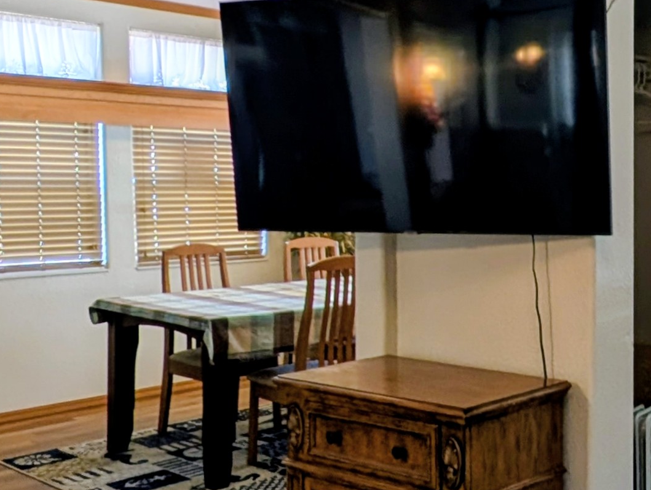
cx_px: 621
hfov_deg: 37.6
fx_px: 866
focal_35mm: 46
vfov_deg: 31.6
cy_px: 227
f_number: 1.95
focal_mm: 2.23
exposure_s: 1/120
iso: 109
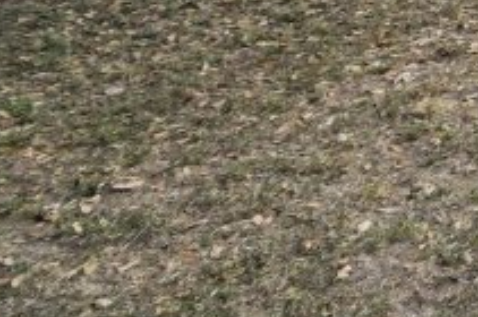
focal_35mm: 82
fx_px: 1087
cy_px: -414
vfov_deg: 13.1
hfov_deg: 16.7
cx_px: 1015
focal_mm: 10
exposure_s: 1/250
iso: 400
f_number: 8
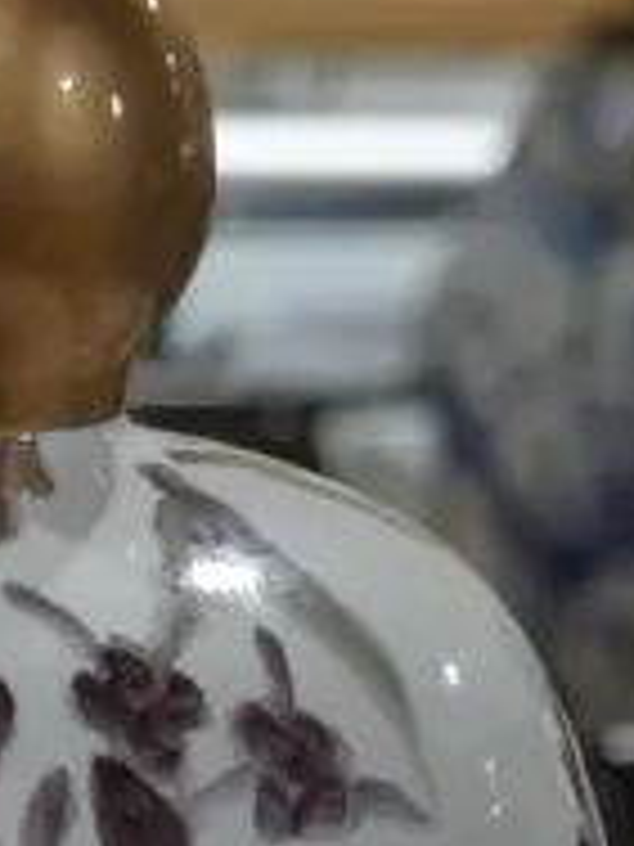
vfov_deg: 9.1
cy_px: 1980
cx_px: -339
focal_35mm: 196
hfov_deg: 7.4
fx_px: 4786
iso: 320
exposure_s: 1/60
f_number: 4
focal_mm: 18
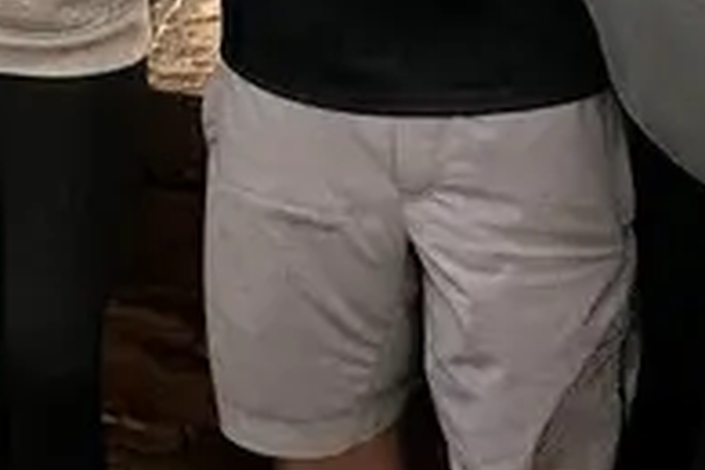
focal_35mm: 97
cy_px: -732
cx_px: 213
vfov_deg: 11.3
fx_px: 1899
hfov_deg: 20.9
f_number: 2.2
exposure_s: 1/1277
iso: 40
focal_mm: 2.22
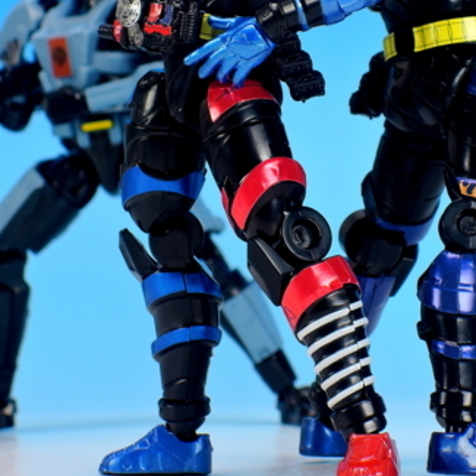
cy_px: 105
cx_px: 316
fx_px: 3049
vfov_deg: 8.9
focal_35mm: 196
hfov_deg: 8.9
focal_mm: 25.5
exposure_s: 1/1.3
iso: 80
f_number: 7.1
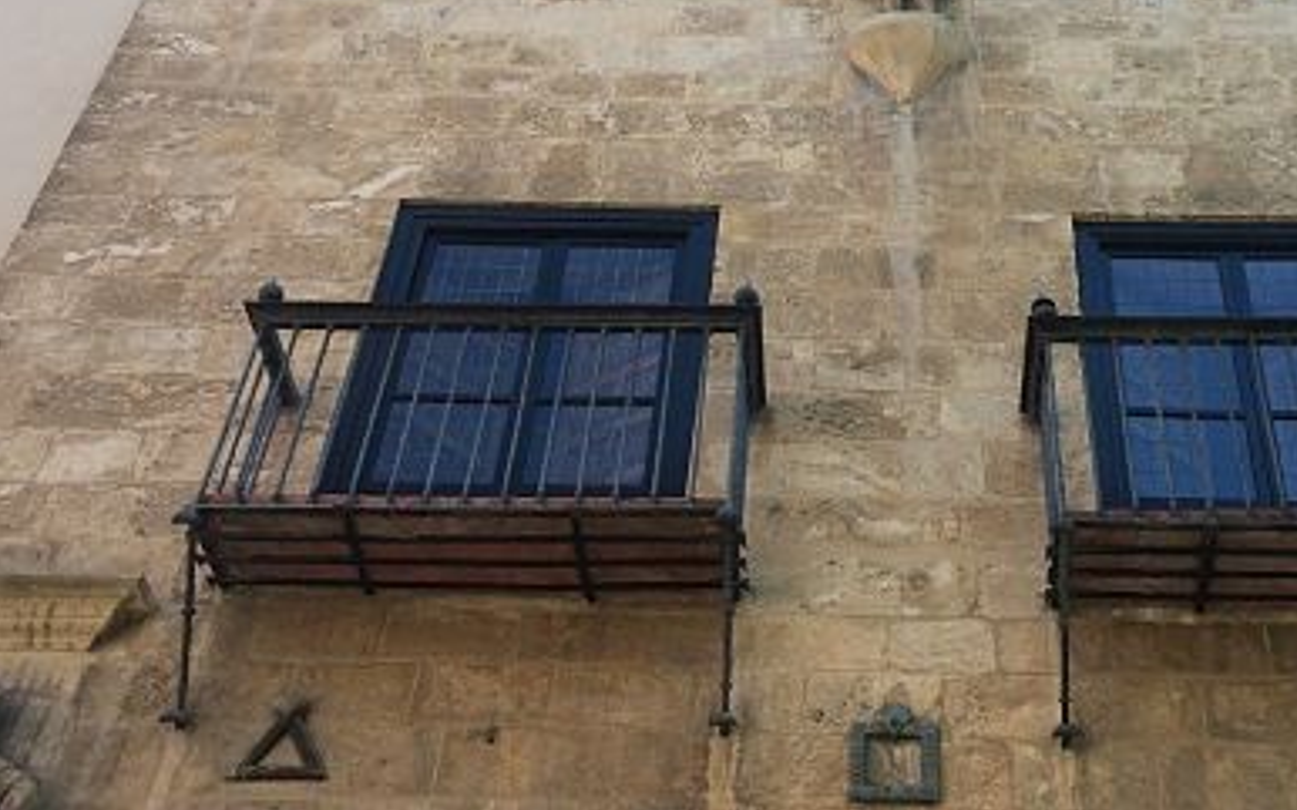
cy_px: 308
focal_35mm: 53
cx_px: 885
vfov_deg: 24.3
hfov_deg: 37.7
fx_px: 1873
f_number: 2.2
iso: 32
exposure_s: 1/387
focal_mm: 4.15
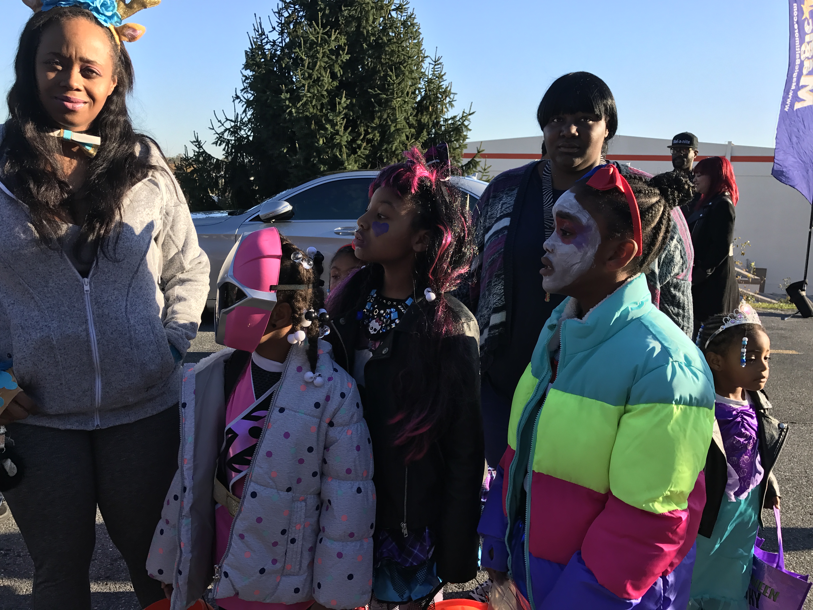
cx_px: 406
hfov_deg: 63.4
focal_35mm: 28
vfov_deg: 49.7
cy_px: 305
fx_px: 658
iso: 20
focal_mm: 3.99
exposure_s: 1/903
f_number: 1.8
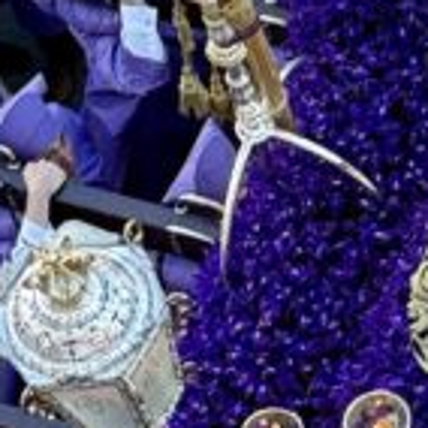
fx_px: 4280
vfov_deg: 5.7
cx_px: 594
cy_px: 470
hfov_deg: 5.7
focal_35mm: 306
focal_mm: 6.76
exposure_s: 1/246
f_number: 1.78
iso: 64
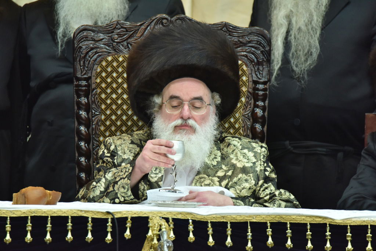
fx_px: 6267
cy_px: 126
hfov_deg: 3.4
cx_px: 188
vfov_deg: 2.3
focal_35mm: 600
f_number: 6.3
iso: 2000
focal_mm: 600
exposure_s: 1/125
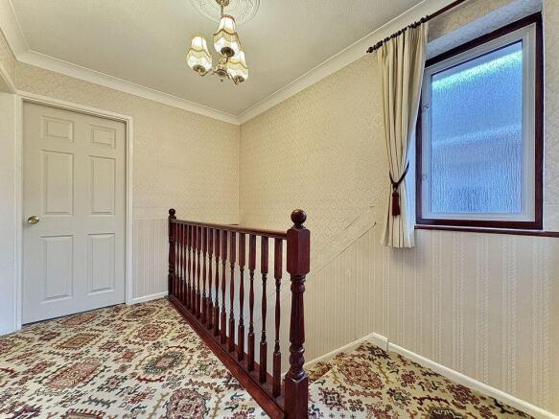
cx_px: 280
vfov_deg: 85.7
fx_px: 226
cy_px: 210
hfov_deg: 102.1
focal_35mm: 14
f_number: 2.2
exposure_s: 1/50
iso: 320
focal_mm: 2.22
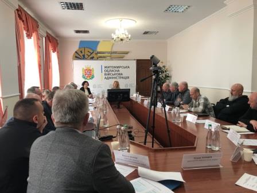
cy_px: 96
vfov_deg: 49.7
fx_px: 208
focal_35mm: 28
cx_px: 128
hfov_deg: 63.4
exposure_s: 1/50
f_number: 1.8
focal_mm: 3.99
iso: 25
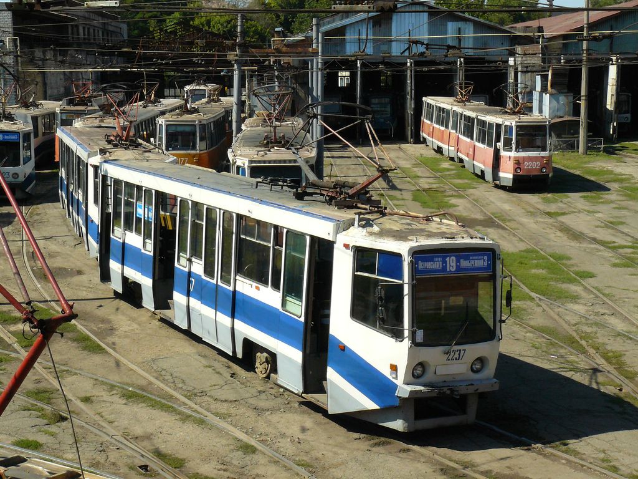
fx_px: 1216
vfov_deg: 22.3
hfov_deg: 29.4
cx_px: 319
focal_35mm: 66
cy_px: 240
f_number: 8
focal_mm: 11
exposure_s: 1/400
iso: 200
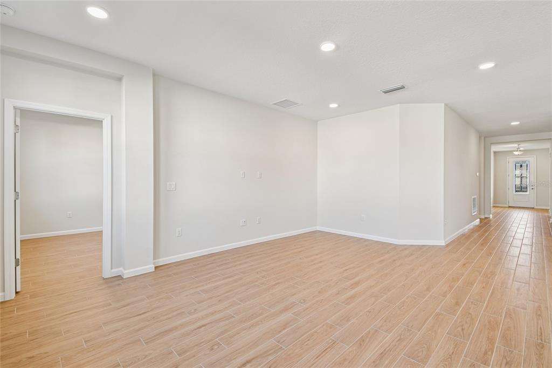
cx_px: 276
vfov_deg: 77.3
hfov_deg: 100.4
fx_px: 230
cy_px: 184
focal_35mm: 15
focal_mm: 10
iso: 100
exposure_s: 1/20
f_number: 6.3
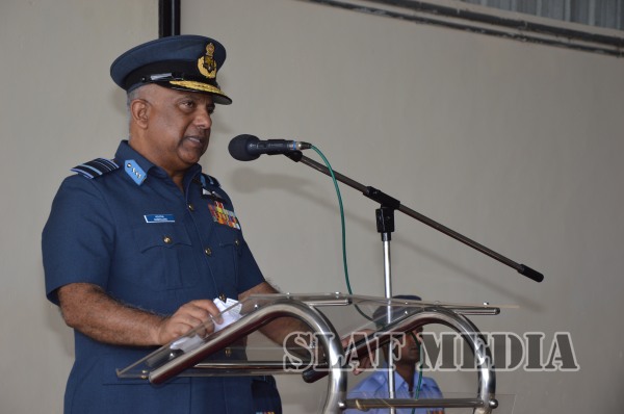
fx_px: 1817
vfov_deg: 13.0
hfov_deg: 19.5
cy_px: 207
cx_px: 312
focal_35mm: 105
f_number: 5.3
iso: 200
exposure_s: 1/100
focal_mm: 70
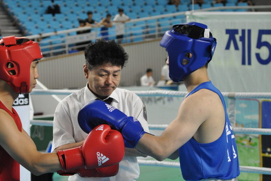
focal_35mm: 133
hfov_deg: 15.4
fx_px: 1002
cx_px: 112
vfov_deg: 10.3
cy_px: 86
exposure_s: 1/500
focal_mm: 70
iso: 1400
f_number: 4
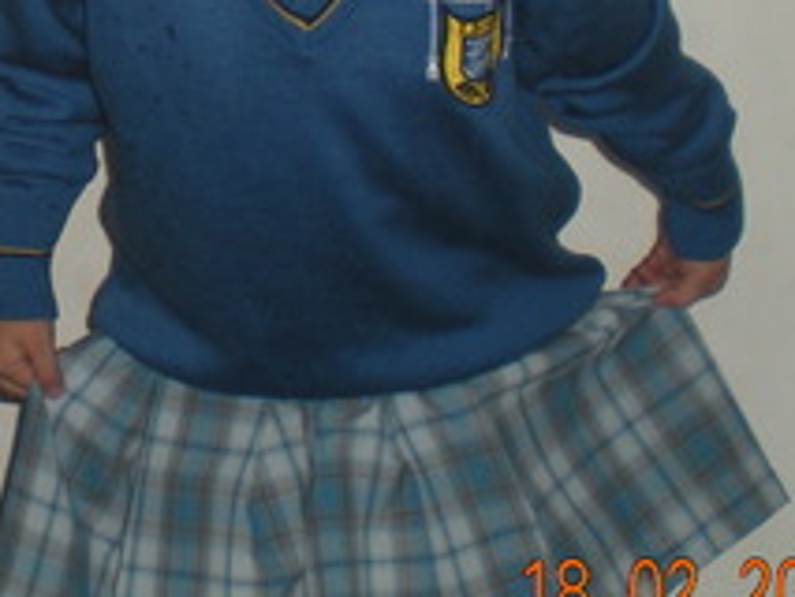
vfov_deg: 12.7
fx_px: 2620
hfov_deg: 17.0
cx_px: 60
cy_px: -119
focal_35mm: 114
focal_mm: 6.3
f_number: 3.1
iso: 71
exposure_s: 1/60
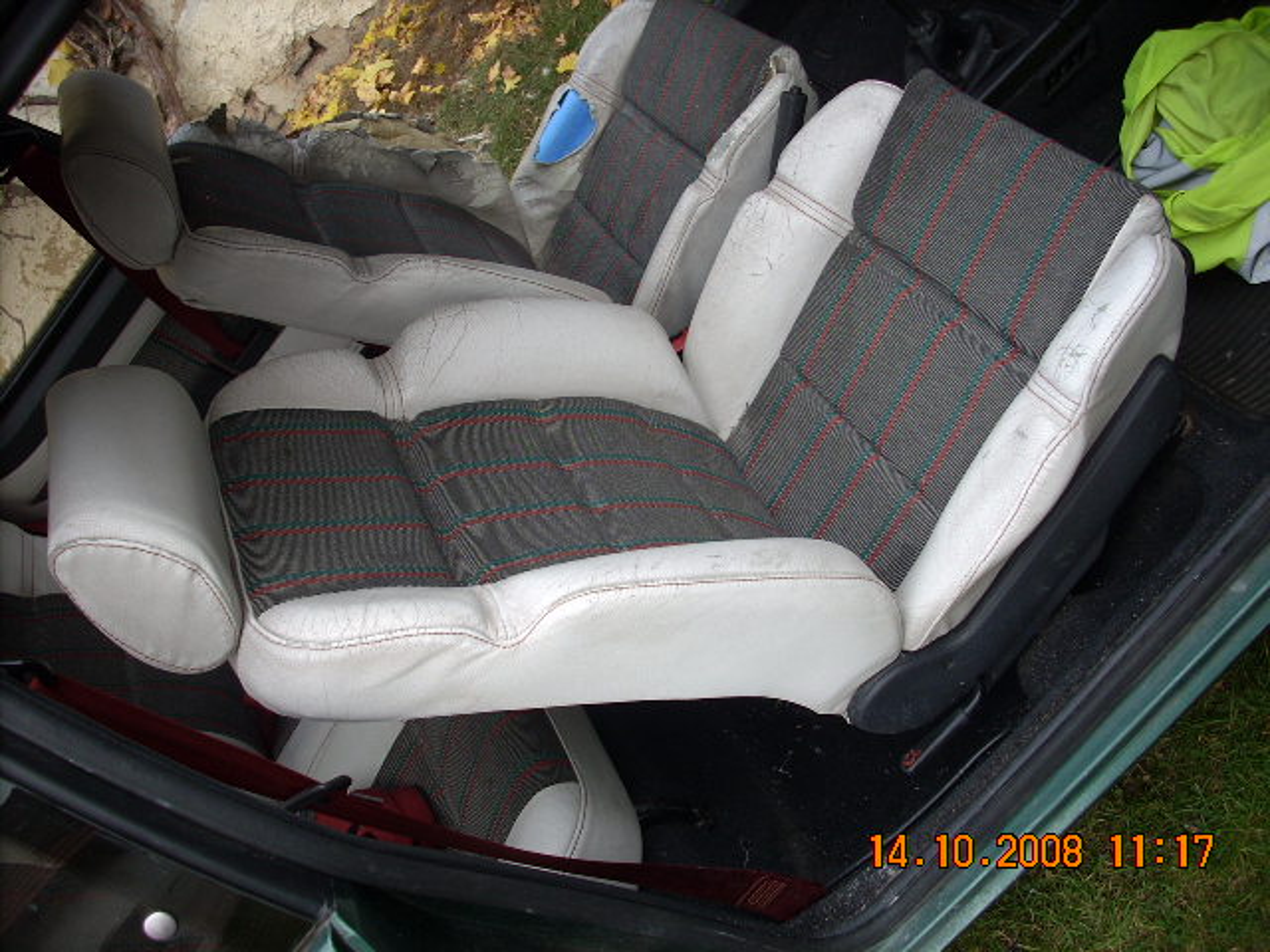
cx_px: 635
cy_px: 476
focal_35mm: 37
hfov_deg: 50.1
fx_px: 1357
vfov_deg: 38.7
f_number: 2.8
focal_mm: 6.2
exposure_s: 1/125
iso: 64
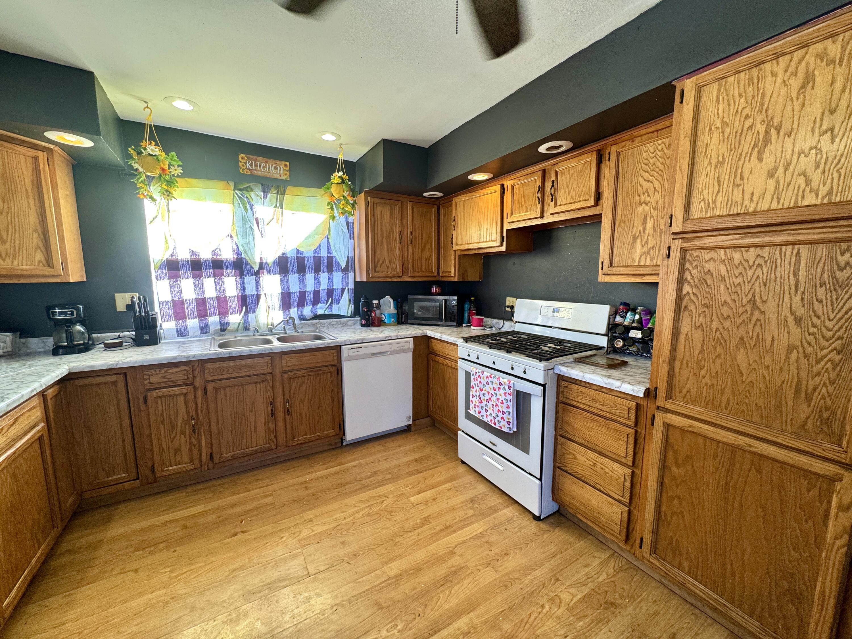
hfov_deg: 102.1
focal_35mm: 14
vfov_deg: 85.7
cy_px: 320
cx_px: 426
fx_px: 345
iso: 125
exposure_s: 1/120
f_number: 2.2
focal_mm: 2.22
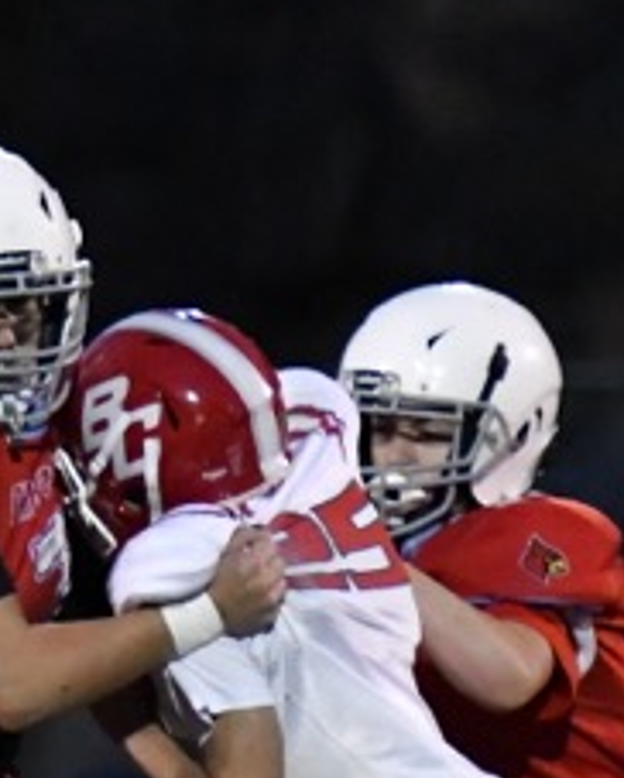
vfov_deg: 1.6
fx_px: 28275
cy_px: 679
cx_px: -991
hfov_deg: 1.3
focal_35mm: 1226
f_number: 2.8
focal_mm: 165
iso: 6400
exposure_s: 1/1250
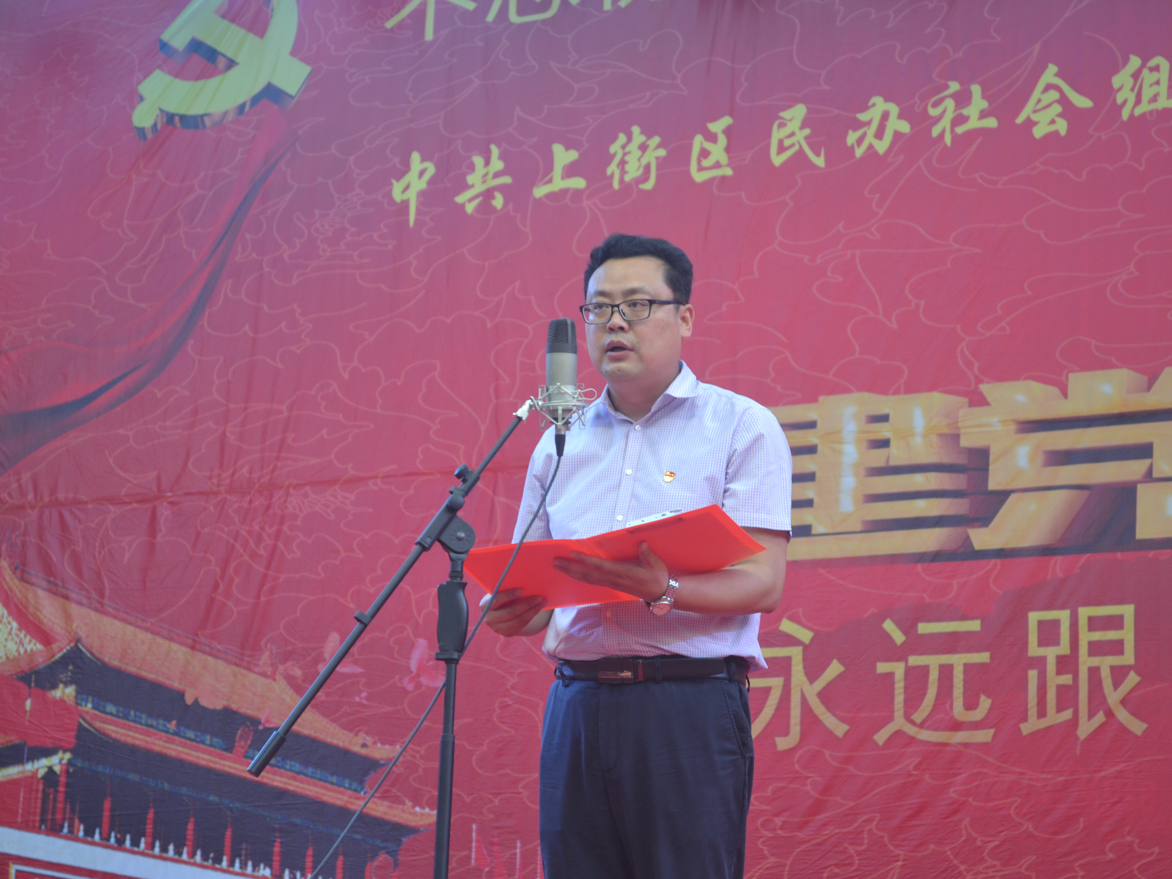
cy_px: 440
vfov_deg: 16.5
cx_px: 625
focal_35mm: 90
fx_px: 3032
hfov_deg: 21.9
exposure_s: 1/60
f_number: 5.6
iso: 400
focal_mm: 55
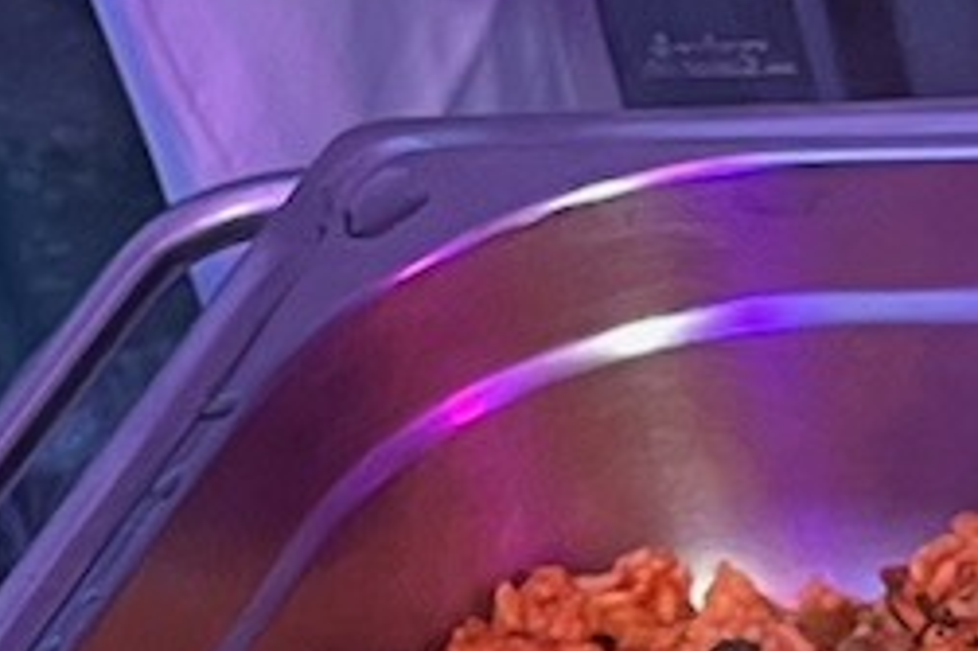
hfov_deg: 9.3
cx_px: 923
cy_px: 1446
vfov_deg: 6.0
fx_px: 6000
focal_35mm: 221
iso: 250
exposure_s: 1/54
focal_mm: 5.7
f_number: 1.5
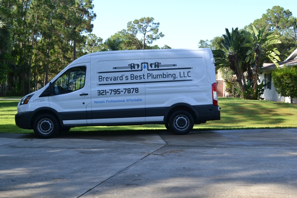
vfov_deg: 31.9
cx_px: 148
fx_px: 347
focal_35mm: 42
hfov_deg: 46.4
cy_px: 99
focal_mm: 28
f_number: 8
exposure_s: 1/125
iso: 200
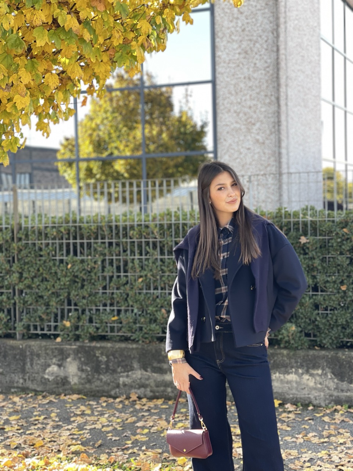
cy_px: 236
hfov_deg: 22.9
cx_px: 176
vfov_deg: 30.3
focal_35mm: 64
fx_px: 870
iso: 25
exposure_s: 1/121
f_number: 2.2
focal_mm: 7.5
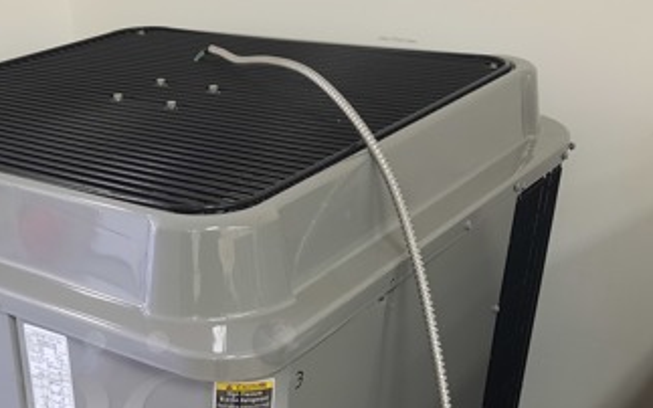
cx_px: 158
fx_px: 890
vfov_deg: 24.5
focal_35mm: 50
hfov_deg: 39.1
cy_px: 424
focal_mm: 4.6
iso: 320
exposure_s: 1/30
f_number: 2
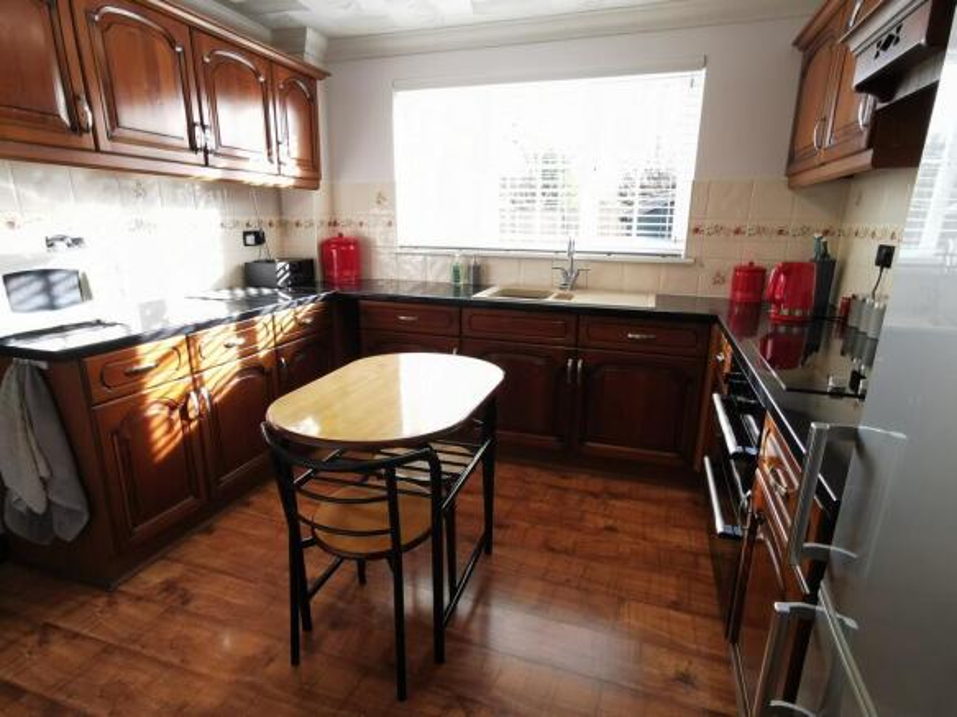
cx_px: 478
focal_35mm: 18
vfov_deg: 71.6
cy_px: 358
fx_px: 498
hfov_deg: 87.8
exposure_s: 1/50
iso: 64
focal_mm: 2.26
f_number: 2.2
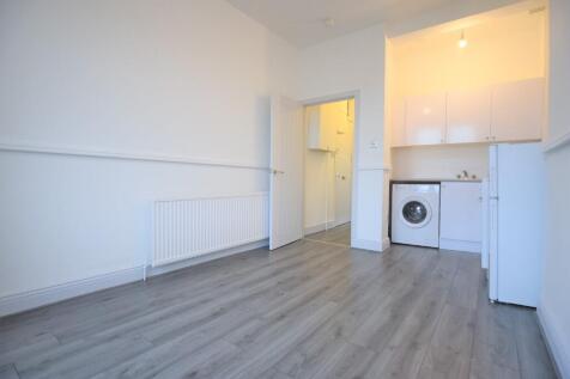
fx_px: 269
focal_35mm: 17
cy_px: 190
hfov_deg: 93.3
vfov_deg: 70.4
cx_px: 285
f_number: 2.8
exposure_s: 1/60
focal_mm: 17
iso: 800
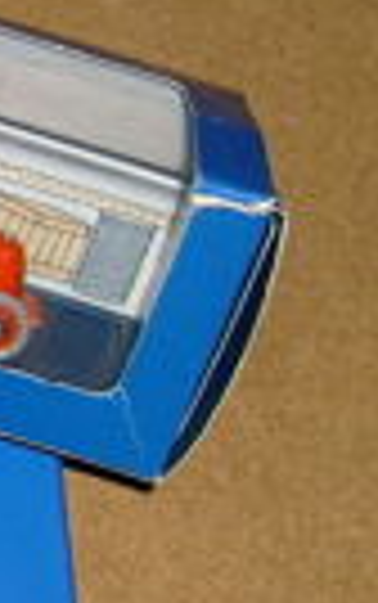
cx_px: -621
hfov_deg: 8.7
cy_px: 207
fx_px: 2188
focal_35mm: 133
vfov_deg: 15.7
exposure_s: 1/45
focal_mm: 5.8
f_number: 2.8
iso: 100
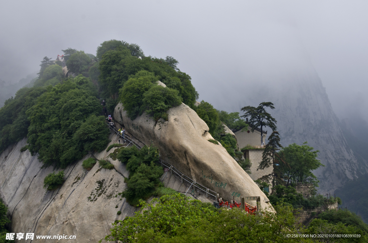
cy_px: 122
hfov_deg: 35.1
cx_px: 184
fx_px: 581
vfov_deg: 23.7
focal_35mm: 57
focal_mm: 38
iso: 200
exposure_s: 1/250
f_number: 9
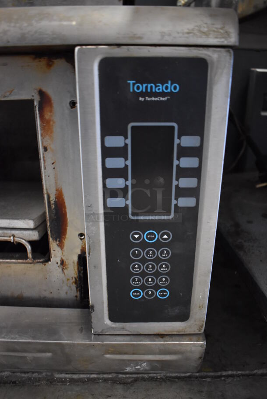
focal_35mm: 27
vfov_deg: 67.3
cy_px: 200
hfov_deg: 48.0
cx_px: 134
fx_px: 300
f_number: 3.5
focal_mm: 18
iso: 3200
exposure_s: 1/30
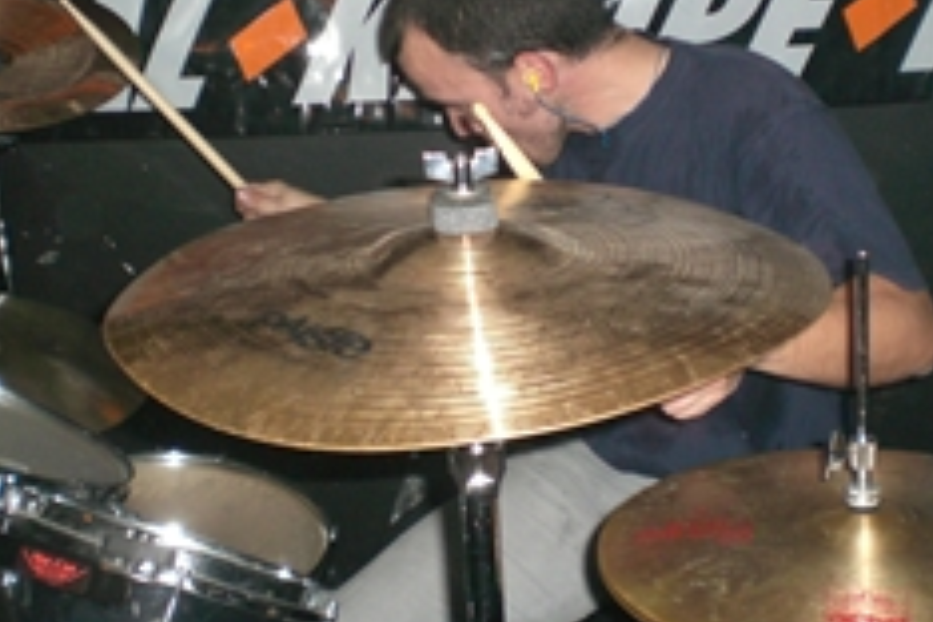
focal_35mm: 59
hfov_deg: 33.9
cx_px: 518
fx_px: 1529
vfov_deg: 23.0
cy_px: 247
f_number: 3.1
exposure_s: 1/60
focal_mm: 6.3
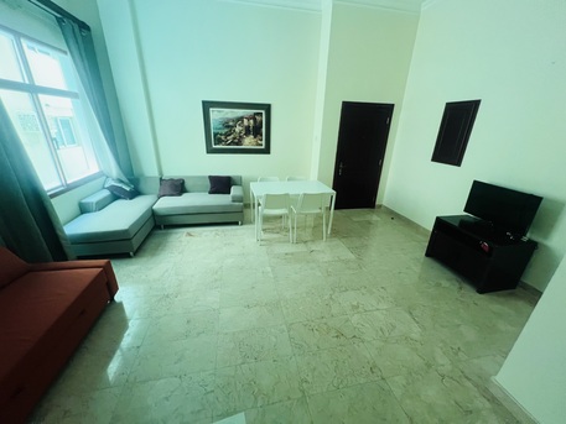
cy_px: 212
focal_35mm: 13
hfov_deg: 106.2
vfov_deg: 89.9
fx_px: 213
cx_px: 283
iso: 500
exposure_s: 1/60
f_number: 1.8
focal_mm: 1.57
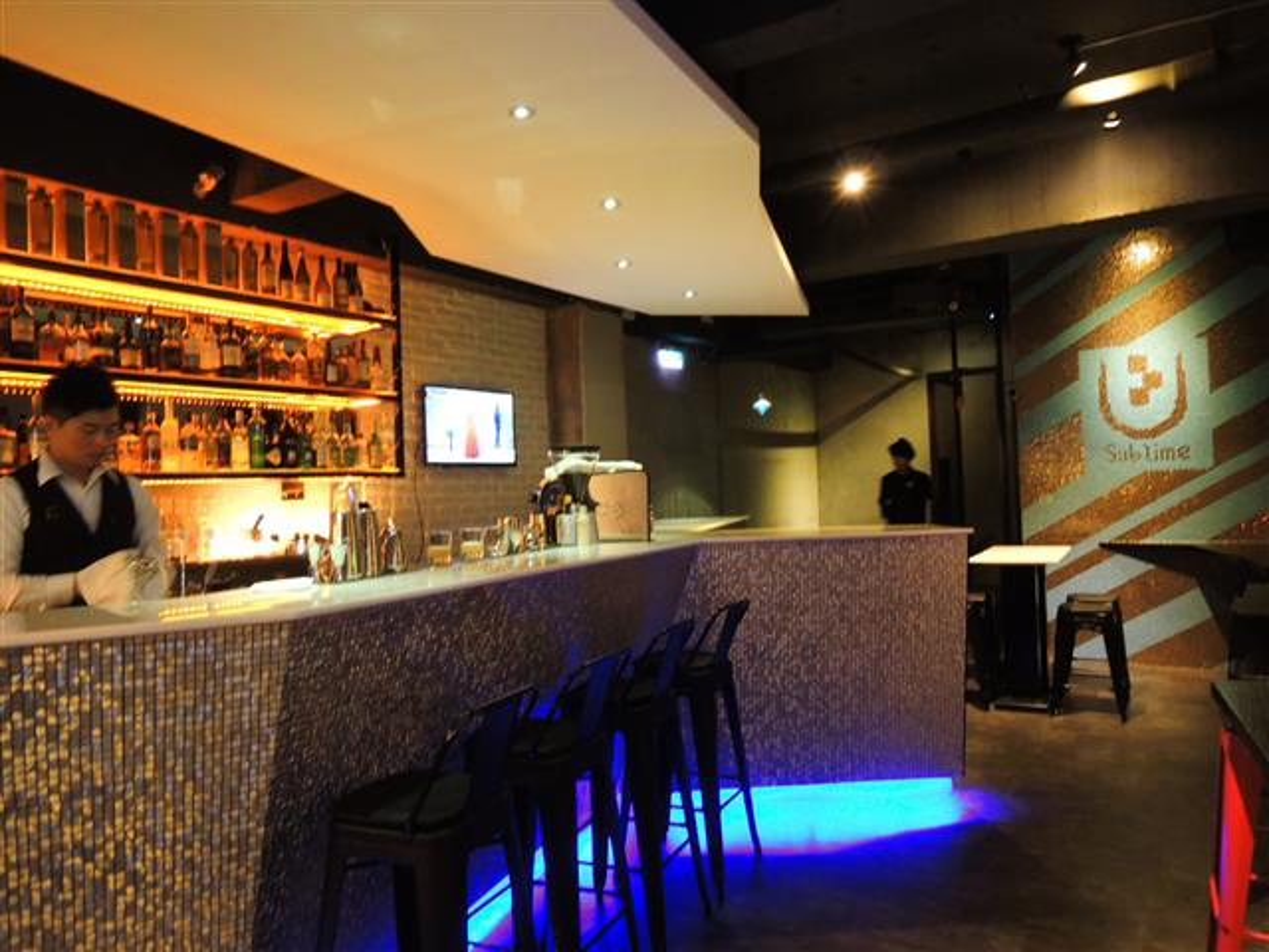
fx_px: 880
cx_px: 634
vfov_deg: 56.8
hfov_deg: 71.6
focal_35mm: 24
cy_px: 476
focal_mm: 4.3
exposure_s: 1/8
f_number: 2.5
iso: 500
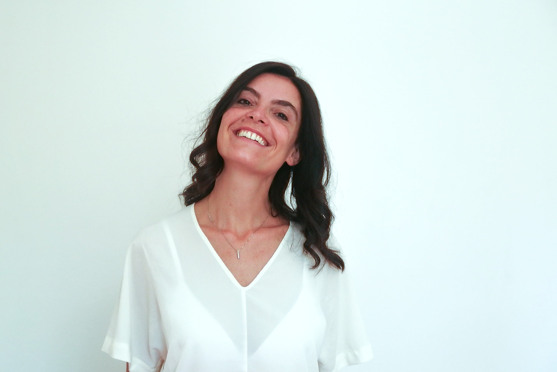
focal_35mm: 56
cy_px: 186
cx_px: 278
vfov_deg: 24.2
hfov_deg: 35.6
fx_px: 866
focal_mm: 10
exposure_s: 1/80
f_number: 2.2
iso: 200
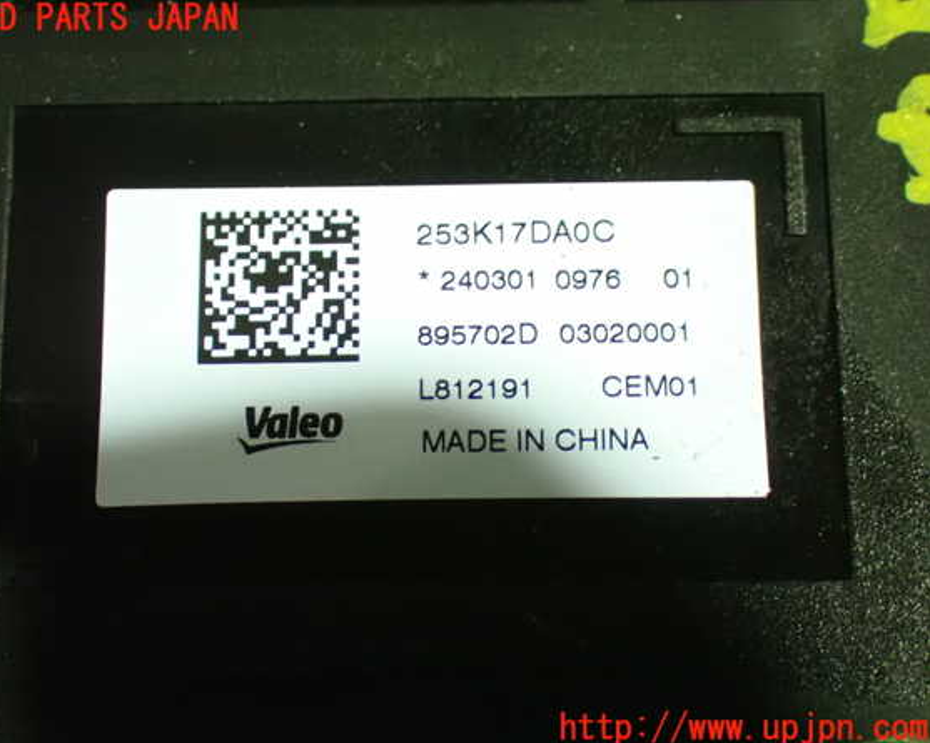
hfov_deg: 23.6
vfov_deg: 18.9
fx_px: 2228
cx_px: 436
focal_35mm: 81
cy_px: 374
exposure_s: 1/20
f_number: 4.1
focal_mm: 13.65
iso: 1600
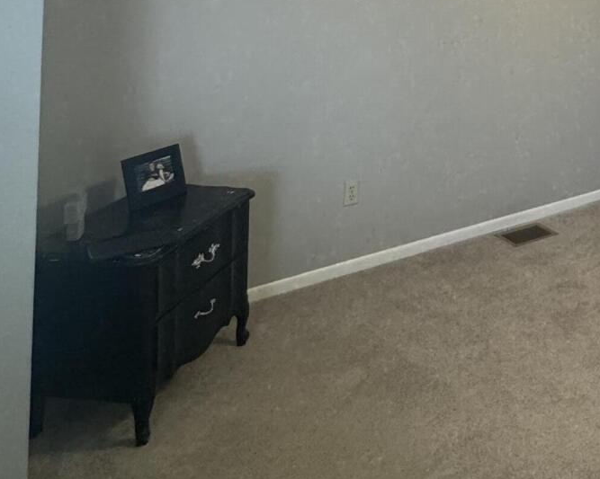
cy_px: -28
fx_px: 728
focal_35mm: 41
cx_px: 643
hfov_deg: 38.1
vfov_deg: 32.7
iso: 250
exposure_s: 1/60
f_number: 2.2
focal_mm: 2.22
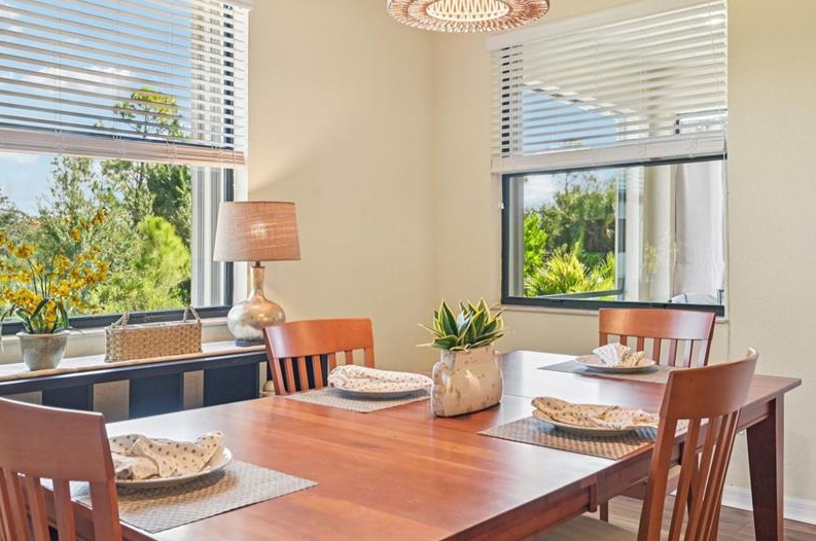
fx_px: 716
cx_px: 367
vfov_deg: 41.4
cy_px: 252
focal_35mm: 32
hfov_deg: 59.2
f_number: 8
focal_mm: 24.5
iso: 400
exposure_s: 1/60
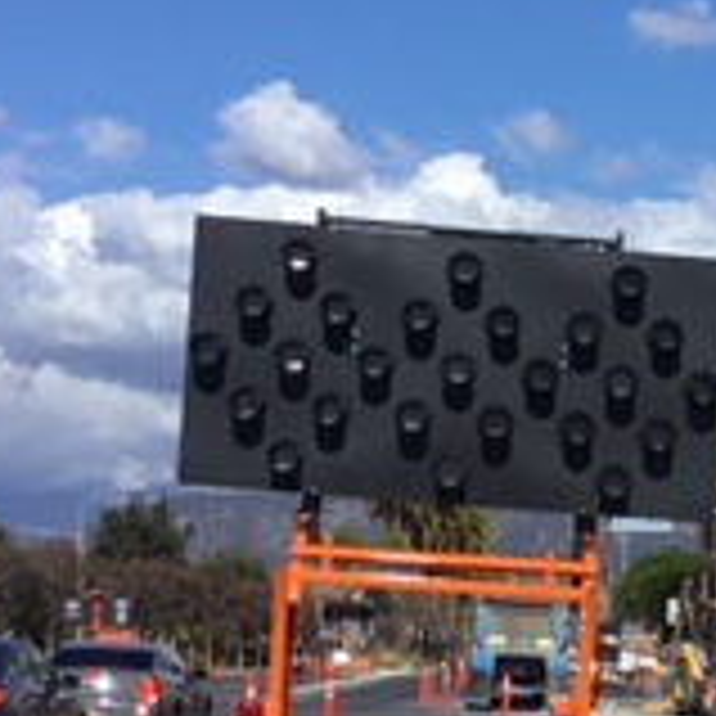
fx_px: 2574
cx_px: 730
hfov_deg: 15.5
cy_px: 594
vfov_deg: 15.7
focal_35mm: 110
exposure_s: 1/1894
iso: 25
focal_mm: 3.3
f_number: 2.4
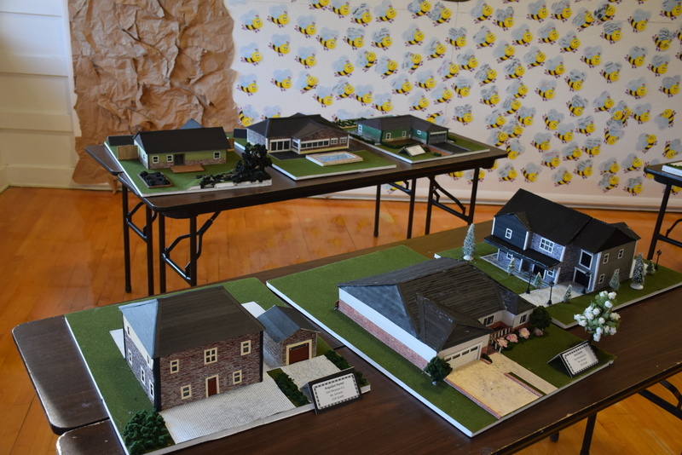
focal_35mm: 36
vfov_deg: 36.9
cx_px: 341
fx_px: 682
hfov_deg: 53.1
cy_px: 228
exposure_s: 1/60
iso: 900
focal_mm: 24
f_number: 3.8
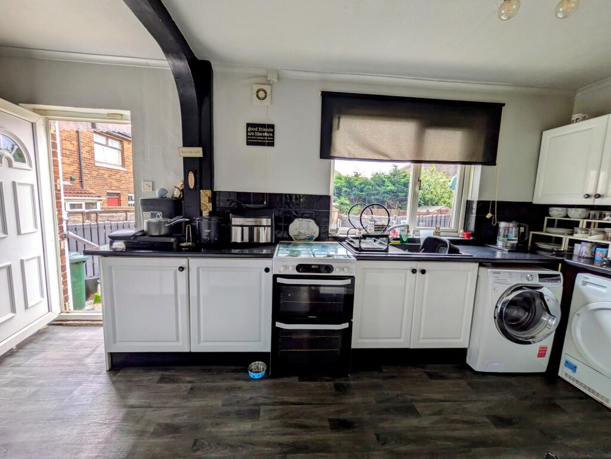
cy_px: 230
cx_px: 306
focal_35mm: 14
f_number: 2.2
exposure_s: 1/138
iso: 43
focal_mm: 1.83
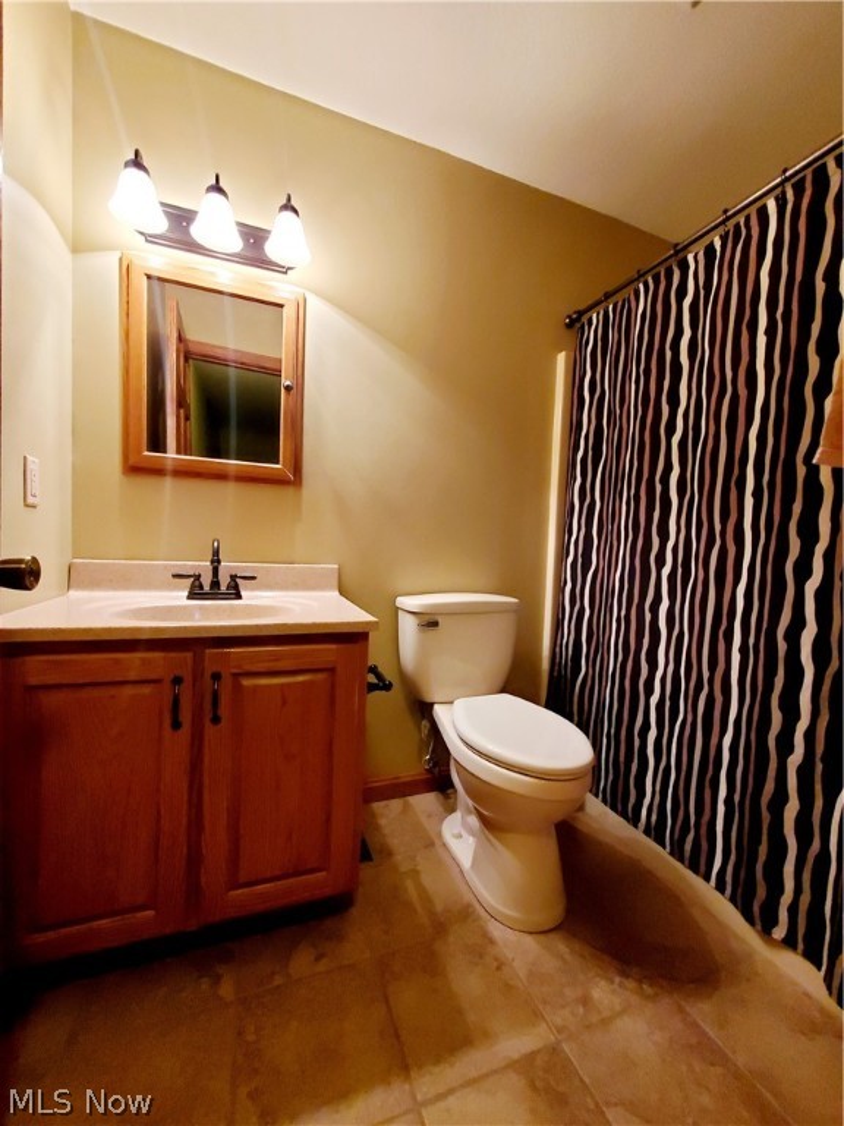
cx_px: 422
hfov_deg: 89.9
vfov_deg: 106.2
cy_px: 563
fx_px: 423
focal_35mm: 13
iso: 500
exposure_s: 1/29
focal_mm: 1.8
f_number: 2.2
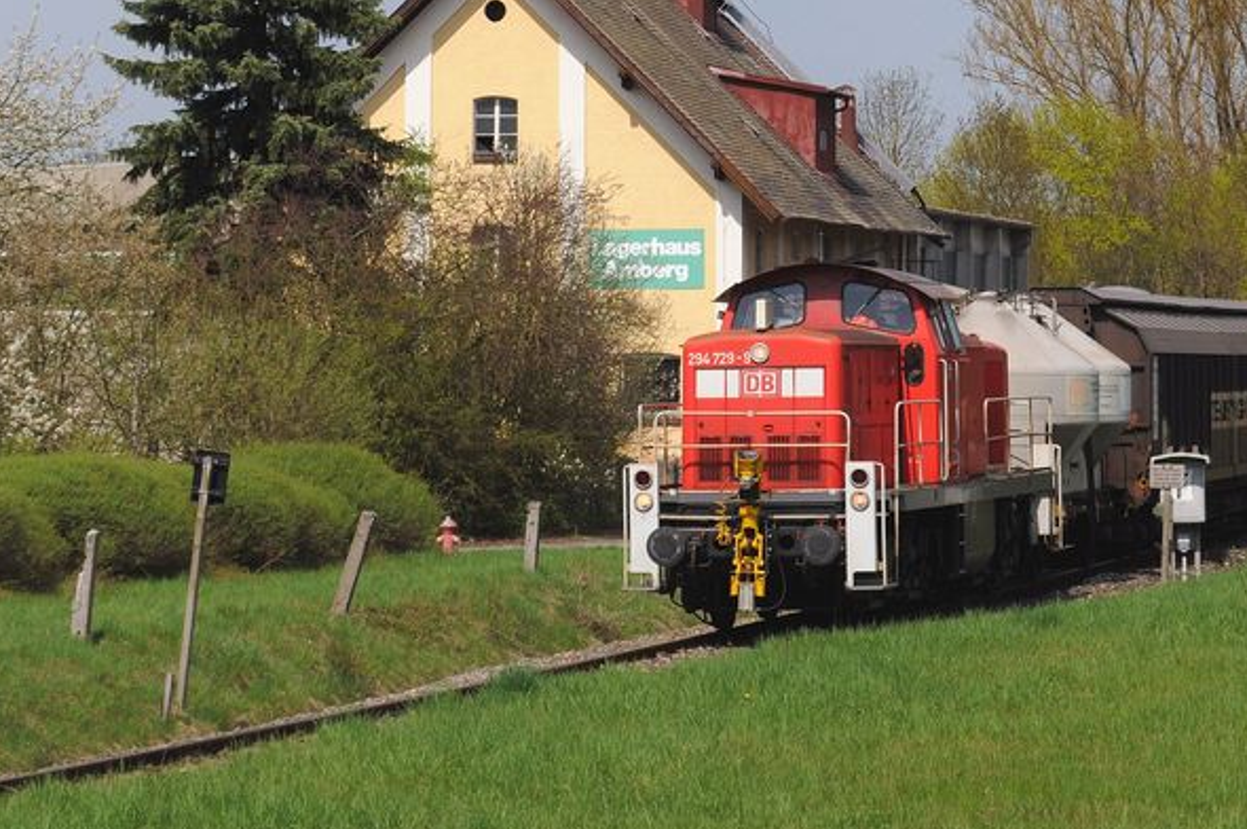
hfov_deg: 13.6
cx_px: 892
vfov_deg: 9.0
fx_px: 5225
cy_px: 176
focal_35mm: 151
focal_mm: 58
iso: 200
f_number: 10
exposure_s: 1/500
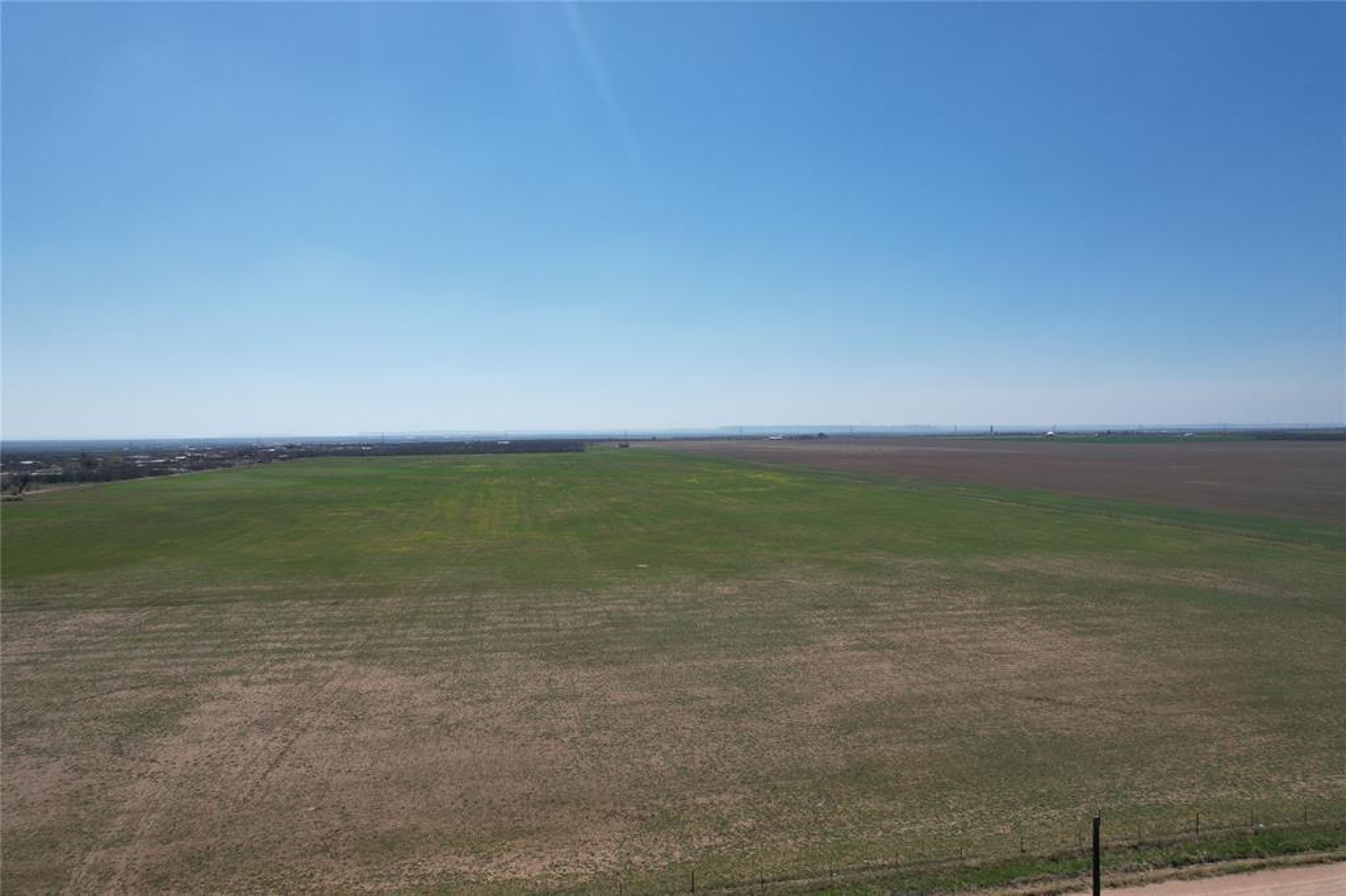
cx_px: 673
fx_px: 822
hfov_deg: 78.6
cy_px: 448
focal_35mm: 22
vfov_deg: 57.2
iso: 110
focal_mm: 8.38
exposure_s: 1/3000
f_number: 2.8
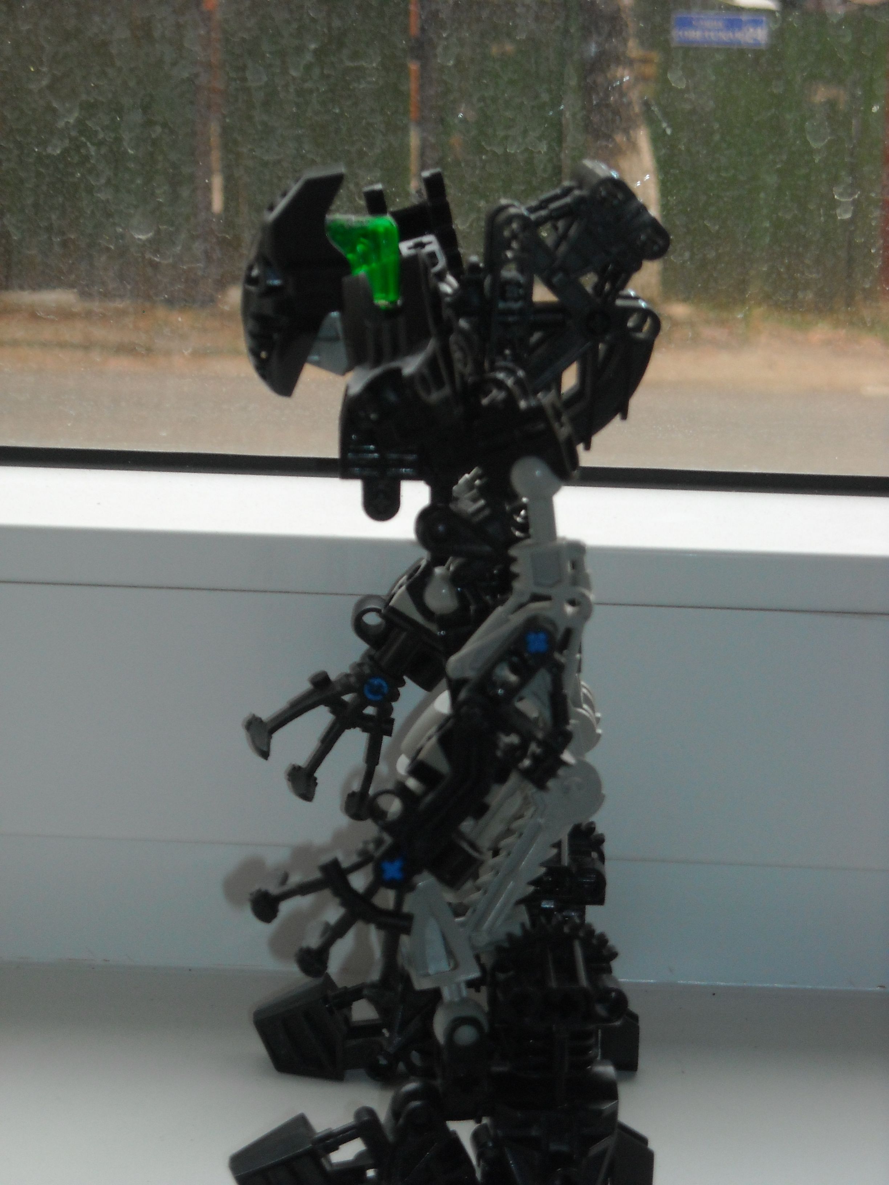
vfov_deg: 18.7
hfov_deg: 14.1
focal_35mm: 105
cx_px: 444
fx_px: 3595
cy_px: 592
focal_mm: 17.1
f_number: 4.7
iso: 200
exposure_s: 1/109
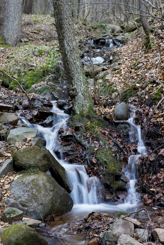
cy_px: 122
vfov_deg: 39.6
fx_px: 341
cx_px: 82
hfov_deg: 27.0
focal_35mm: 50
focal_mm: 50
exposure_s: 1.3
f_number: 8
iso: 100
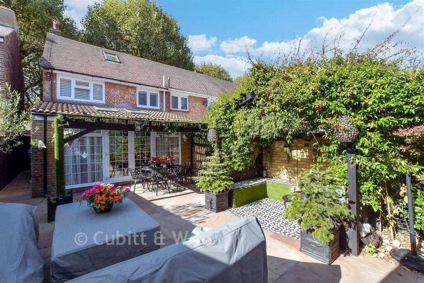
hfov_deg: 100.4
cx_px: 212
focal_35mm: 15
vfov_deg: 77.3
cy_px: 142
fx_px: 177
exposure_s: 1/800
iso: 500
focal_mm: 10
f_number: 8
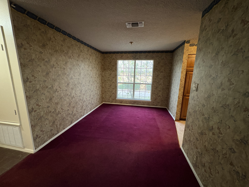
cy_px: 94
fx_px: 101
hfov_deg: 102.1
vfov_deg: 85.7
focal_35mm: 14
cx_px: 124
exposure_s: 1/60
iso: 500
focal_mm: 2.22
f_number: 2.2
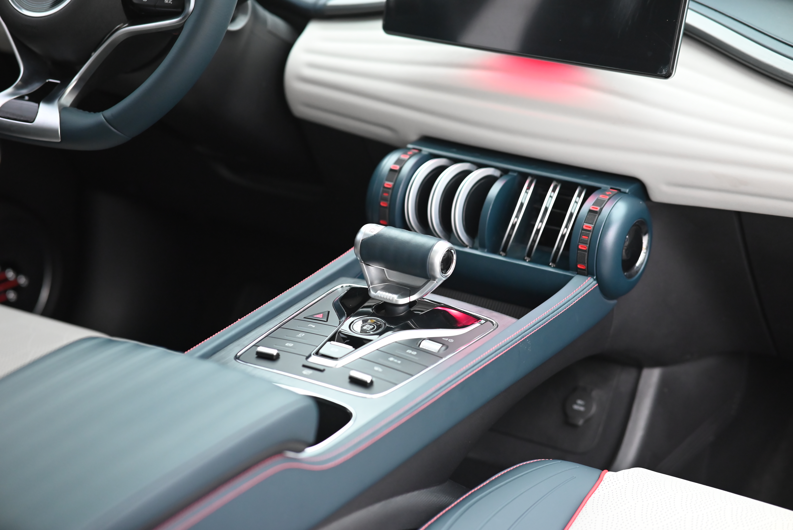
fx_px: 1873
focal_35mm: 85
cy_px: 265
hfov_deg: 23.9
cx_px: 396
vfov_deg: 16.1
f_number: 2.8
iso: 2800
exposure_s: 1/125
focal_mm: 85
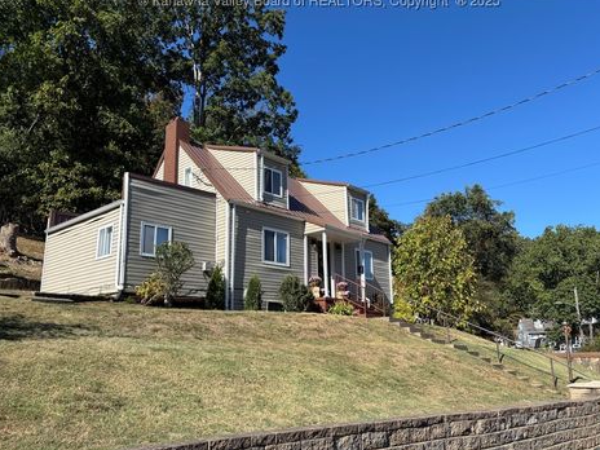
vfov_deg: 49.7
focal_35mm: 28
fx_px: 485
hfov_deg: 63.4
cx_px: 319
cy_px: 235
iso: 50
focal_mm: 5.96
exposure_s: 1/2513
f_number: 1.6
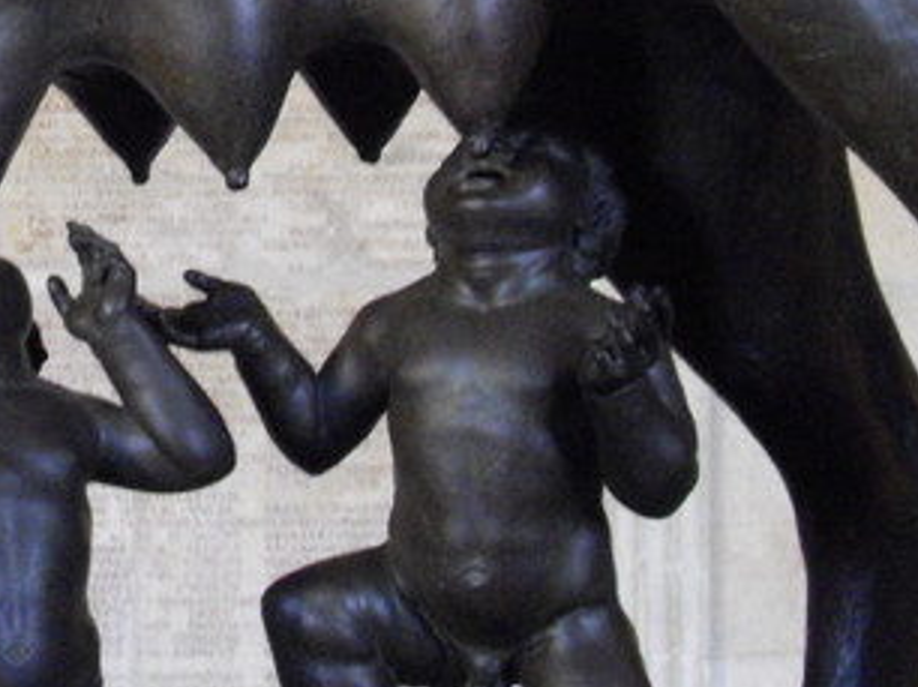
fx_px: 4213
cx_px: -126
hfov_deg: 12.2
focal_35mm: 159
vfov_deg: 9.2
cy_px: -81
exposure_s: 1/25
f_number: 2.8
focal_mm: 7.9
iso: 400
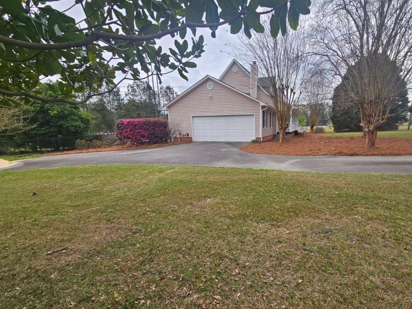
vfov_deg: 77.7
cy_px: 175
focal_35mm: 16
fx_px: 190
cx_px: 245
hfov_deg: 93.4
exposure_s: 1/559
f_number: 2.2
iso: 50
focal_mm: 2.2
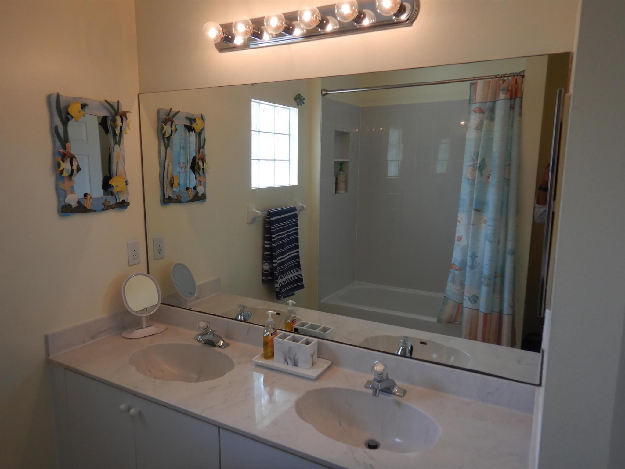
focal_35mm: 24
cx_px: 312
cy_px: 234
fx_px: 433
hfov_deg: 71.6
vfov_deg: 56.8
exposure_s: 1/100
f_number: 2.8
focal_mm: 4.3
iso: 125
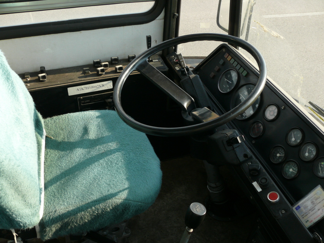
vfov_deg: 40.7
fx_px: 328
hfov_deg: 52.6
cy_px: 122
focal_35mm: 35
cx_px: 162
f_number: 4
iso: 100
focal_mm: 7.4
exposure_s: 1/200
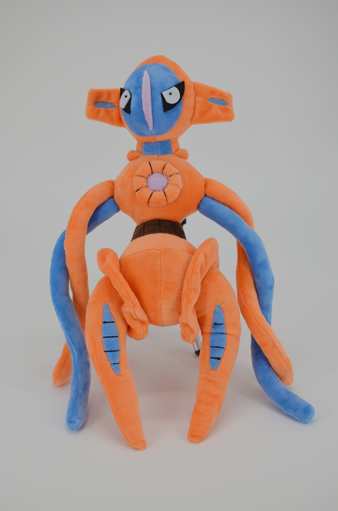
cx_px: 169
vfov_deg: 37.9
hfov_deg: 25.6
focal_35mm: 52
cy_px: 256
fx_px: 743
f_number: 2.8
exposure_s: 1/500
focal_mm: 35
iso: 100
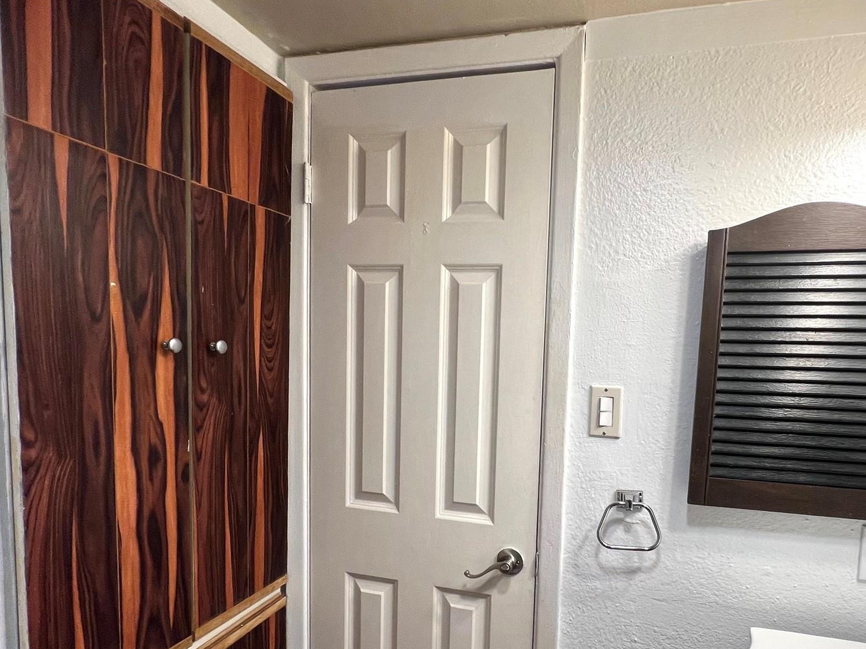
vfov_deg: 65.3
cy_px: 393
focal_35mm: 20
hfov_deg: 80.9
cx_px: 515
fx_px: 500
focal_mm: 1.57
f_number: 1.8
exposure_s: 1/120
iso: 100
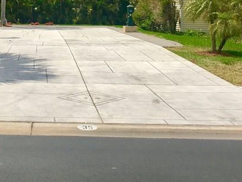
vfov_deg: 19.9
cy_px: -13
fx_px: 497
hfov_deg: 26.8
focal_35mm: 71
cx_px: 41
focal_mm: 4.15
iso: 25
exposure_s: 1/2747
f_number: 2.2
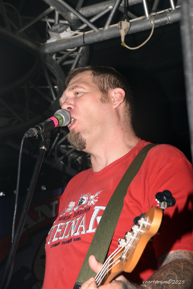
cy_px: 144
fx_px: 844
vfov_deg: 19.5
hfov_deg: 13.0
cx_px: 96
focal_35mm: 105
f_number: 8
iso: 280
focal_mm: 70
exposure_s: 1/250
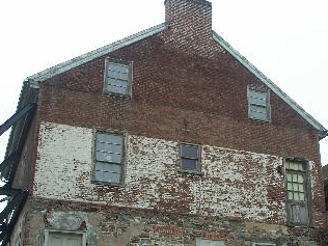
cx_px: 181
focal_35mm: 54
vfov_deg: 26.8
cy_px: 168
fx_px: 512
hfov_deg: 35.5
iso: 100
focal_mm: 8.32
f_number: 4.5
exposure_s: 1/125
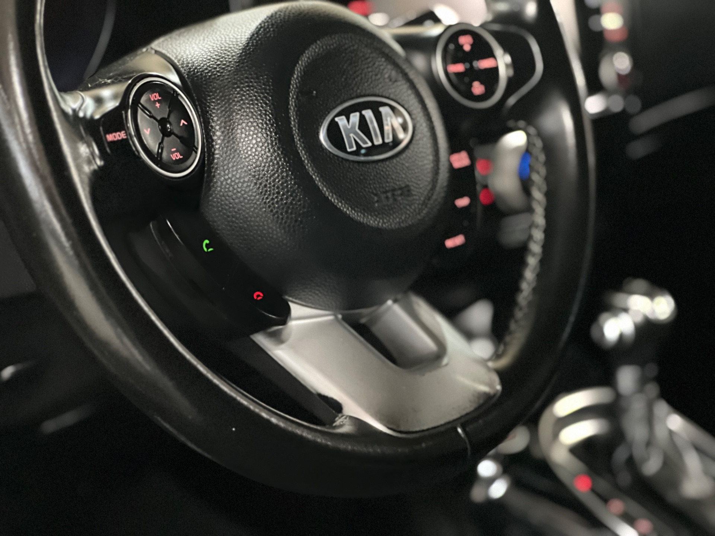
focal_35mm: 77
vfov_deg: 19.1
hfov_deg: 25.3
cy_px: 268
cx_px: 358
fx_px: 1590
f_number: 2.8
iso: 1600
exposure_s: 1/15
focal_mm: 9
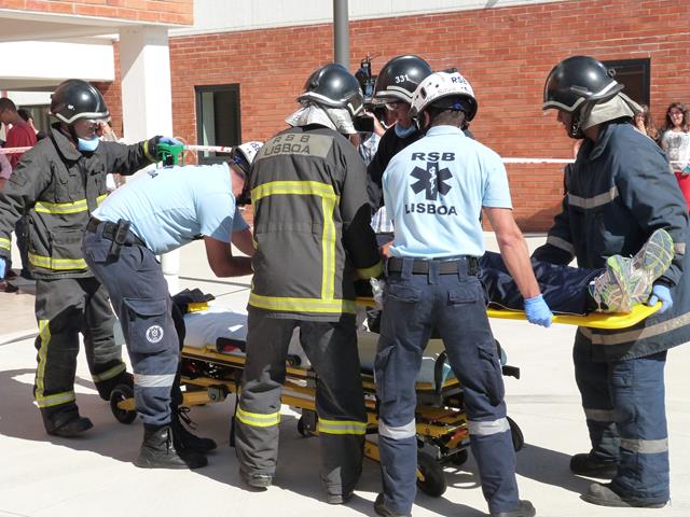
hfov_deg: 32.2
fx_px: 1196
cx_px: 345
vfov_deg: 24.4
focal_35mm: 60
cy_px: 258
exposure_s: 1/400
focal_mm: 10.8
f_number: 5.6
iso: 160
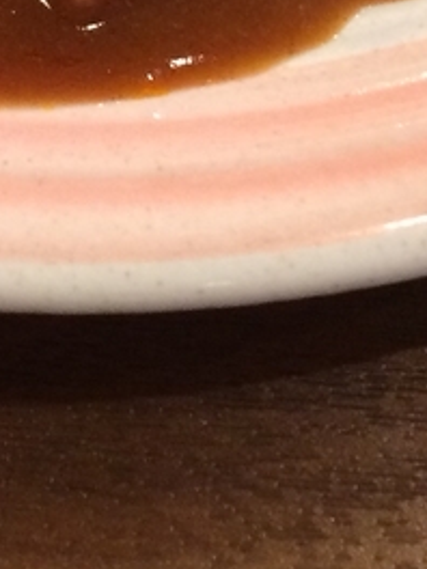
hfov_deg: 11.2
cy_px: -457
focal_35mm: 132
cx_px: 112
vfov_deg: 13.4
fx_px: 2171
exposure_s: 1/30
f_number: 2.2
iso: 160
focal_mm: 4.15
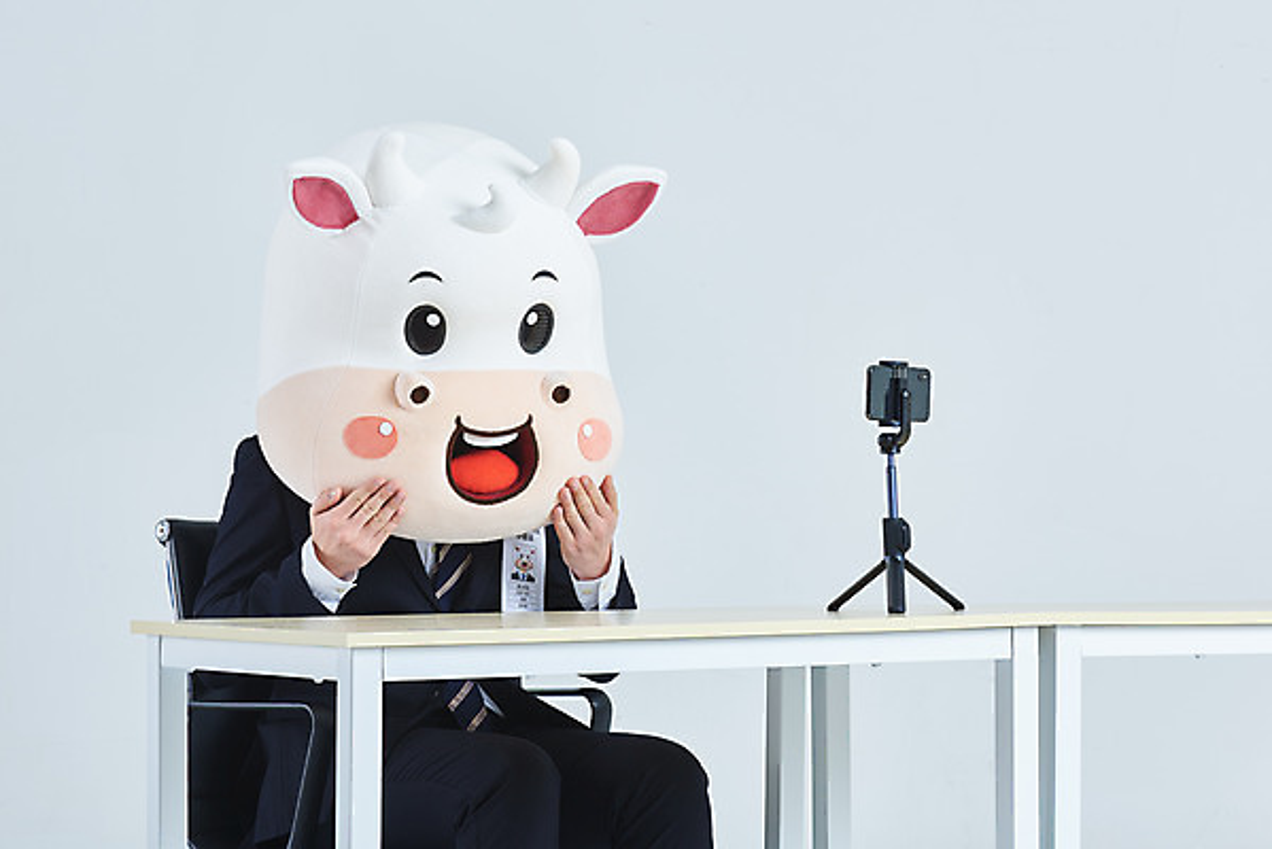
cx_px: 636
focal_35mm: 110
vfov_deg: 12.5
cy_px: 424
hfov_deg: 18.6
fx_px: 3888
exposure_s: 1/125
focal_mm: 110
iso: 100
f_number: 14
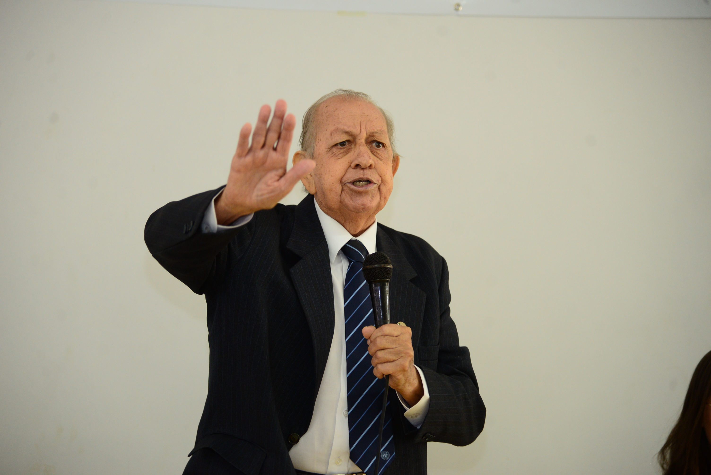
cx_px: 356
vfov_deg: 11.4
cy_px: 238
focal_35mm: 120
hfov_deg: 17.1
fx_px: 2371
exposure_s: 1/125
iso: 1600
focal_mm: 120
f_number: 4
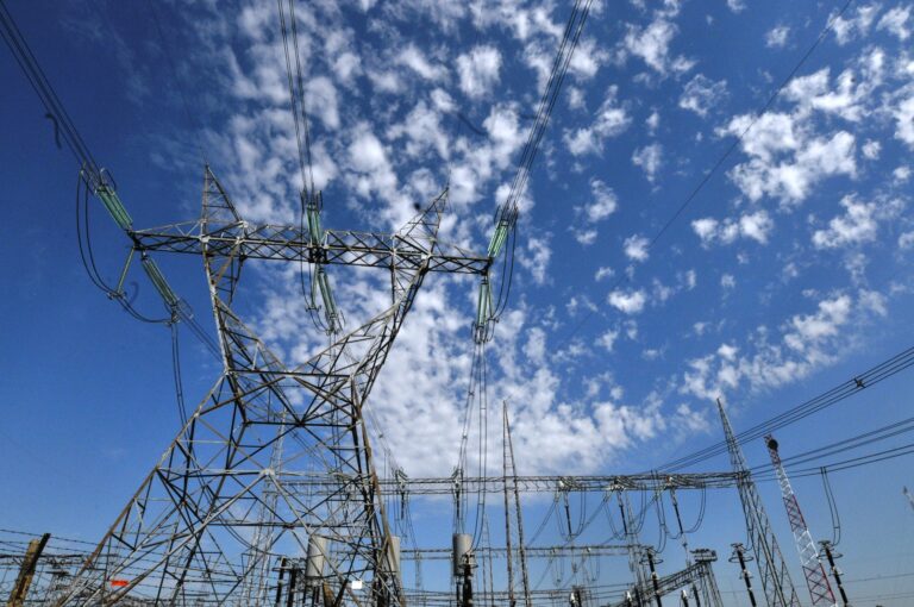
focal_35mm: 21
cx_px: 457
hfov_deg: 81.3
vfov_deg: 59.4
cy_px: 304
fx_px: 532
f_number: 20
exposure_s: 1/640
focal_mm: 14
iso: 400
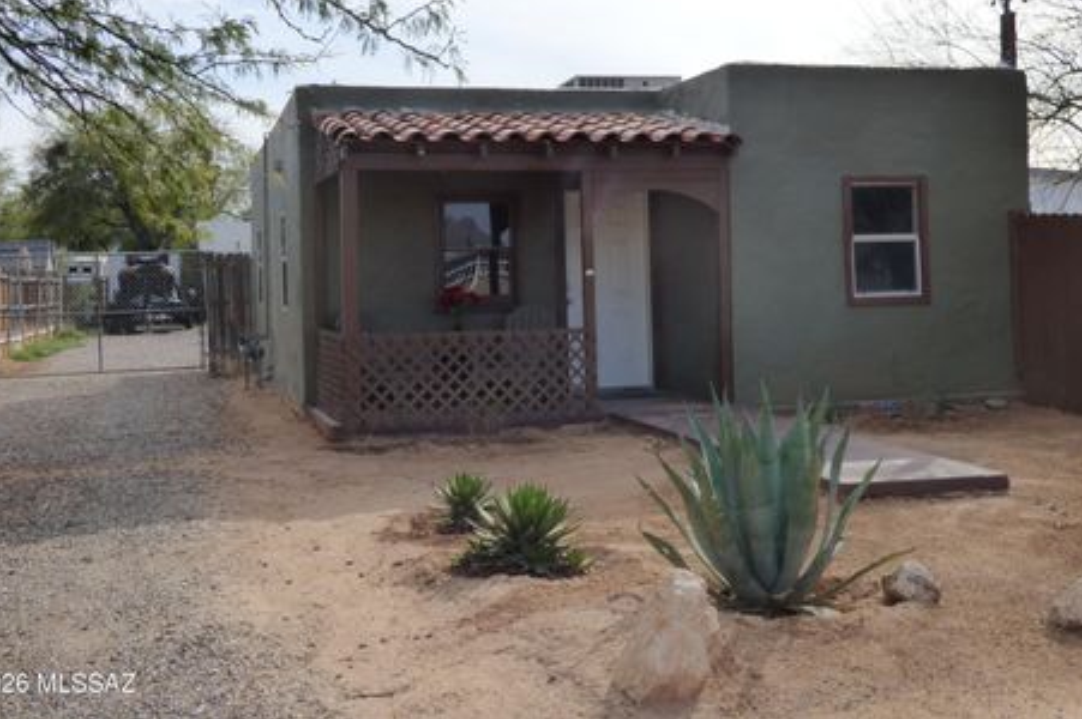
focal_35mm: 45
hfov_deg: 43.6
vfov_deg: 29.7
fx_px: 1351
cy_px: 274
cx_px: 552
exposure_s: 1/800
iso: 200
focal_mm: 6.8
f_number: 5
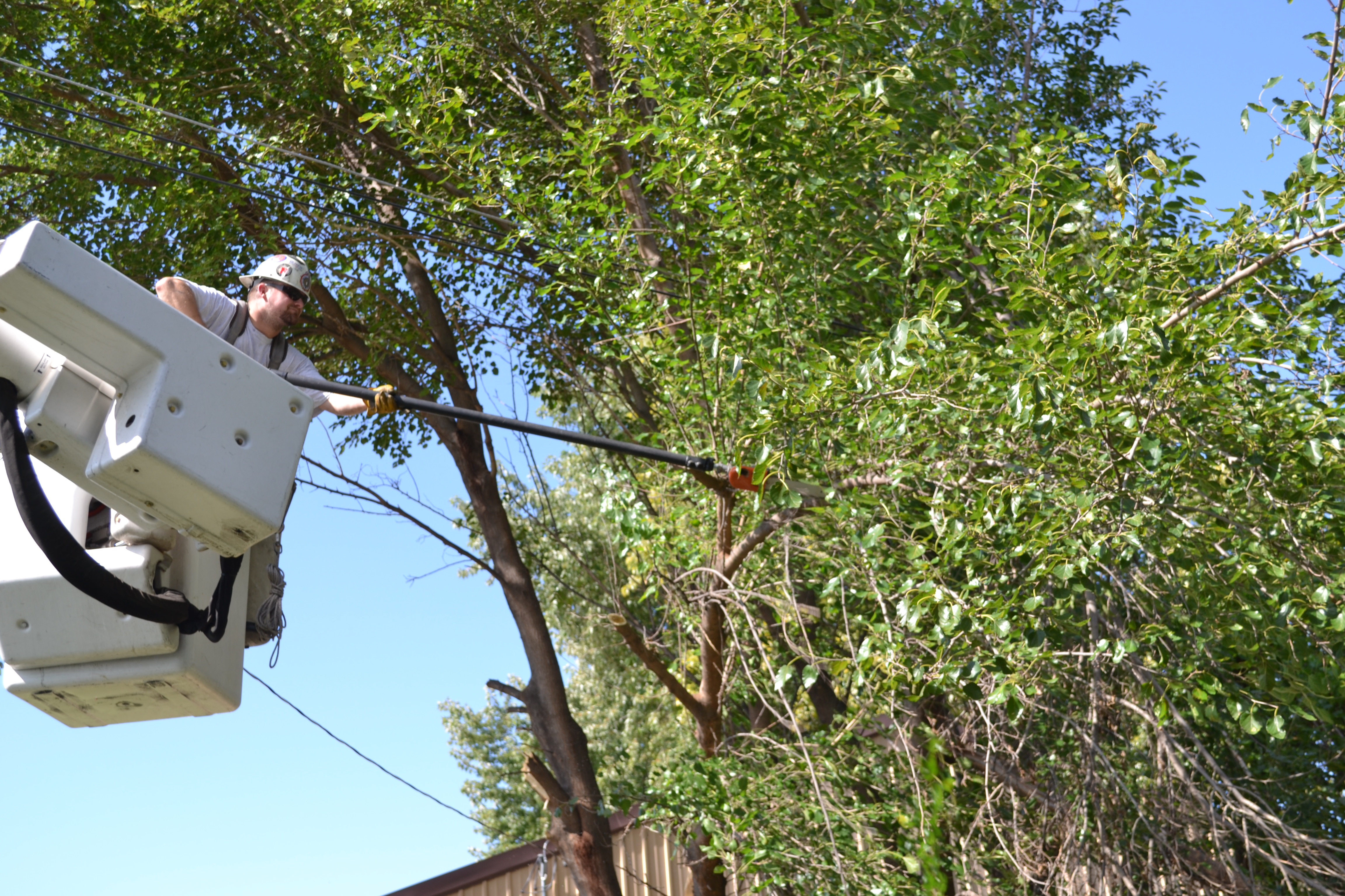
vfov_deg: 28.1
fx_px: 1793
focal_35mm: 48
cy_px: 448
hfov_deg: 41.1
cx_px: 672
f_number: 5.6
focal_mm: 32
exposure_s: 1/125
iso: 100
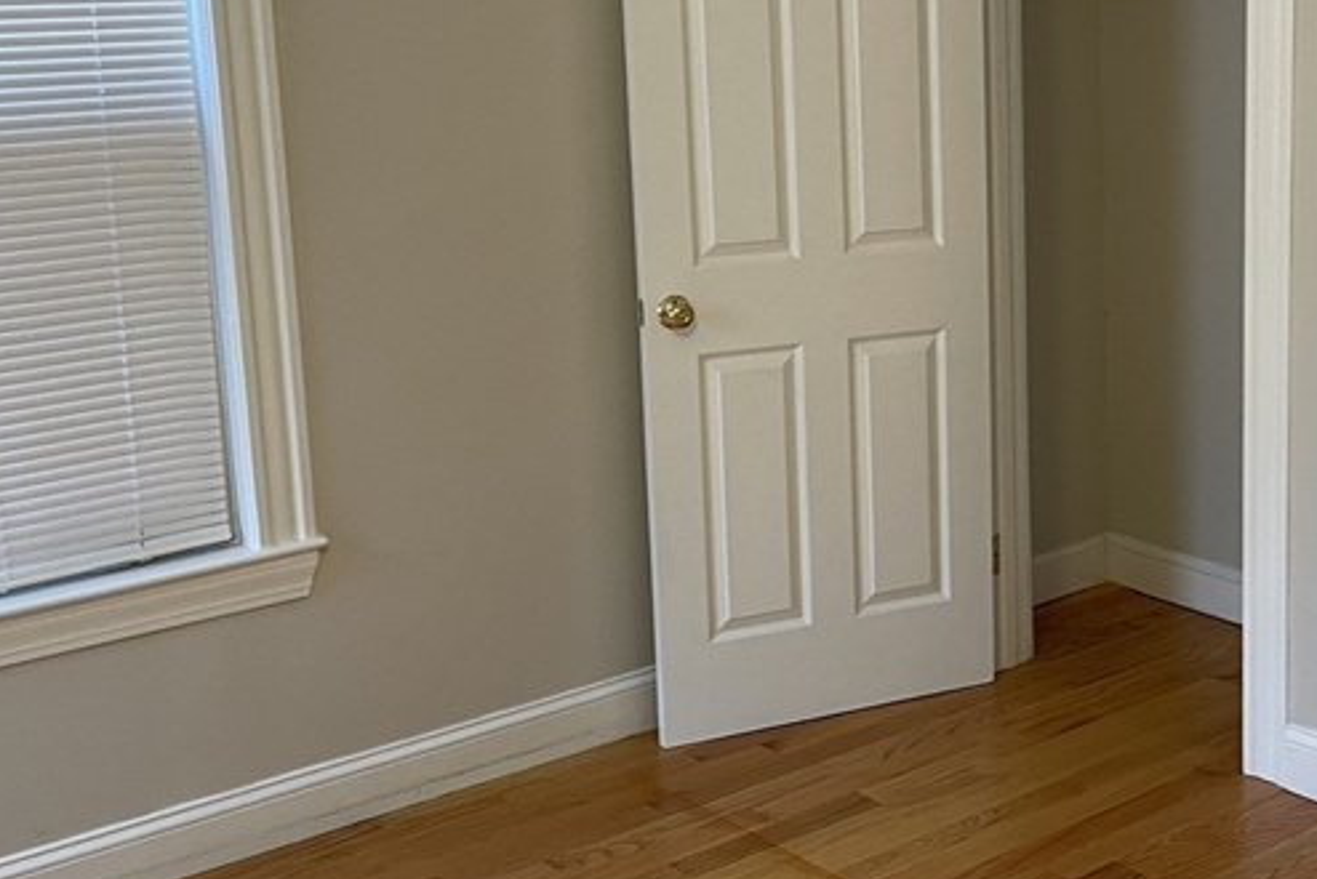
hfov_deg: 34.5
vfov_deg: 24.1
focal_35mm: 56
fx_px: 2050
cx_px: 1061
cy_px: 320
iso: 125
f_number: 1.6
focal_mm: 5.1
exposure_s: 1/60
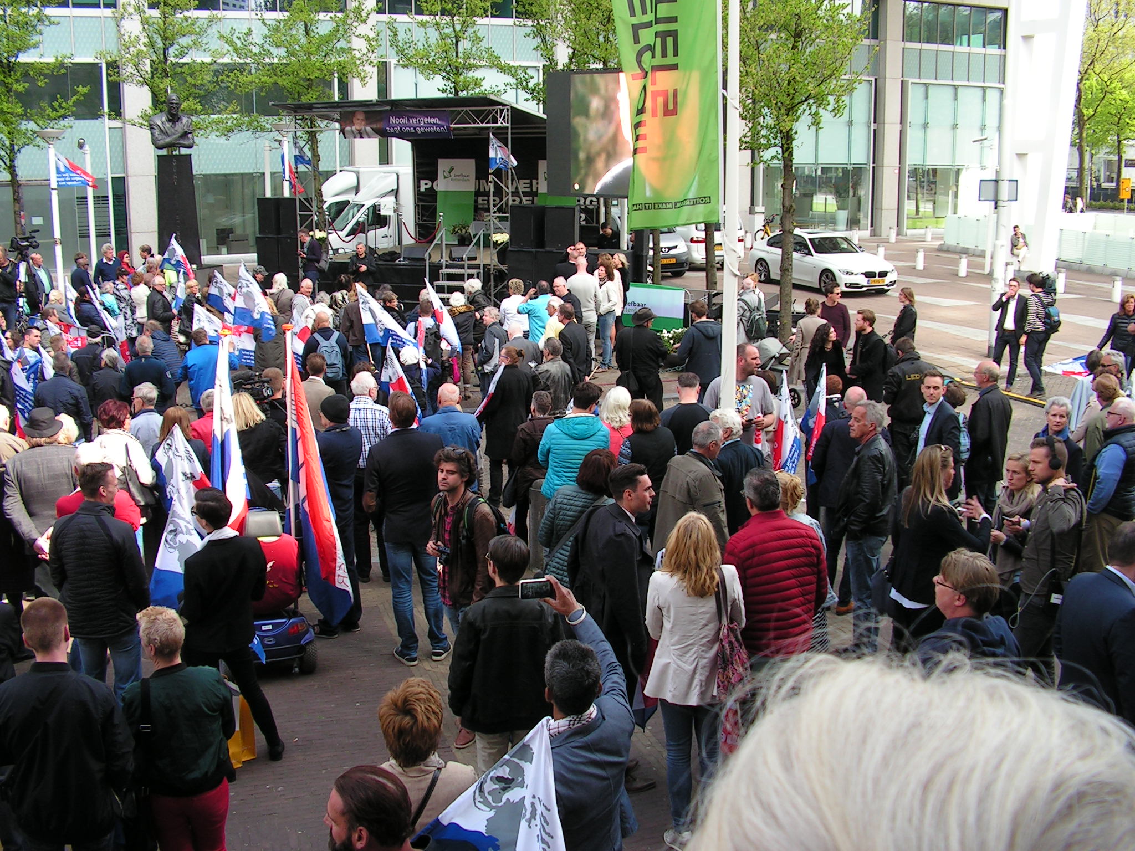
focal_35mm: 36
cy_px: 426
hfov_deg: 51.4
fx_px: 1180
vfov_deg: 39.7
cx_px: 568
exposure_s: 1/60
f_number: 4.8
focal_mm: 6
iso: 64
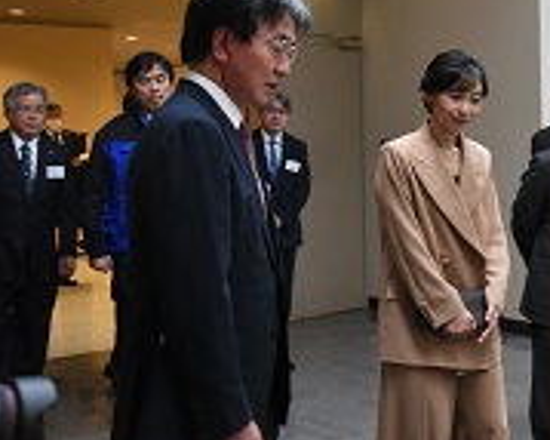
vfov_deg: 24.1
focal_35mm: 63
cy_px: 145
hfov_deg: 28.1
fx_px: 1025
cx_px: 559
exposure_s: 1/80
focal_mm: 20
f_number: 4
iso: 1600
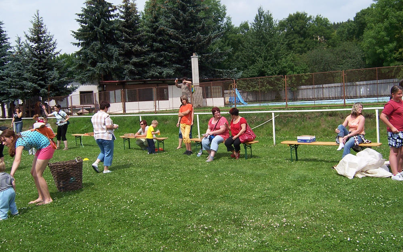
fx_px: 395
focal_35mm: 36
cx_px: 204
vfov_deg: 35.3
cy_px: 123
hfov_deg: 54.0
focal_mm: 5.5
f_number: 4
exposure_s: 1/1000
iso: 80
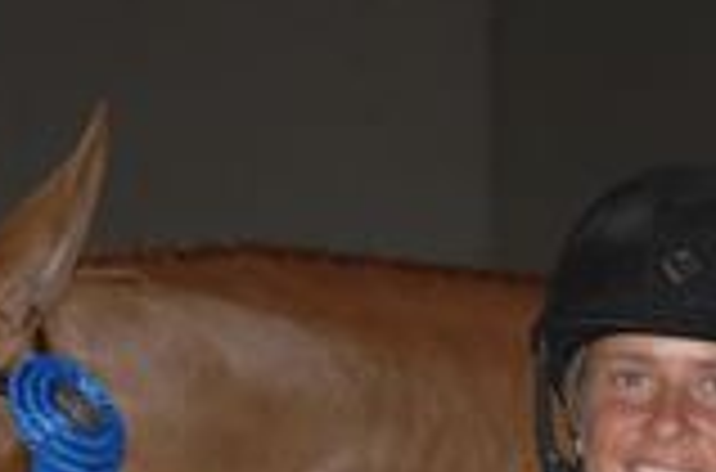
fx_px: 7436
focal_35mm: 375
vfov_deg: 3.6
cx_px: 653
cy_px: 650
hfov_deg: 5.5
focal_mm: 62
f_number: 4.5
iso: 200
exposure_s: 1/125
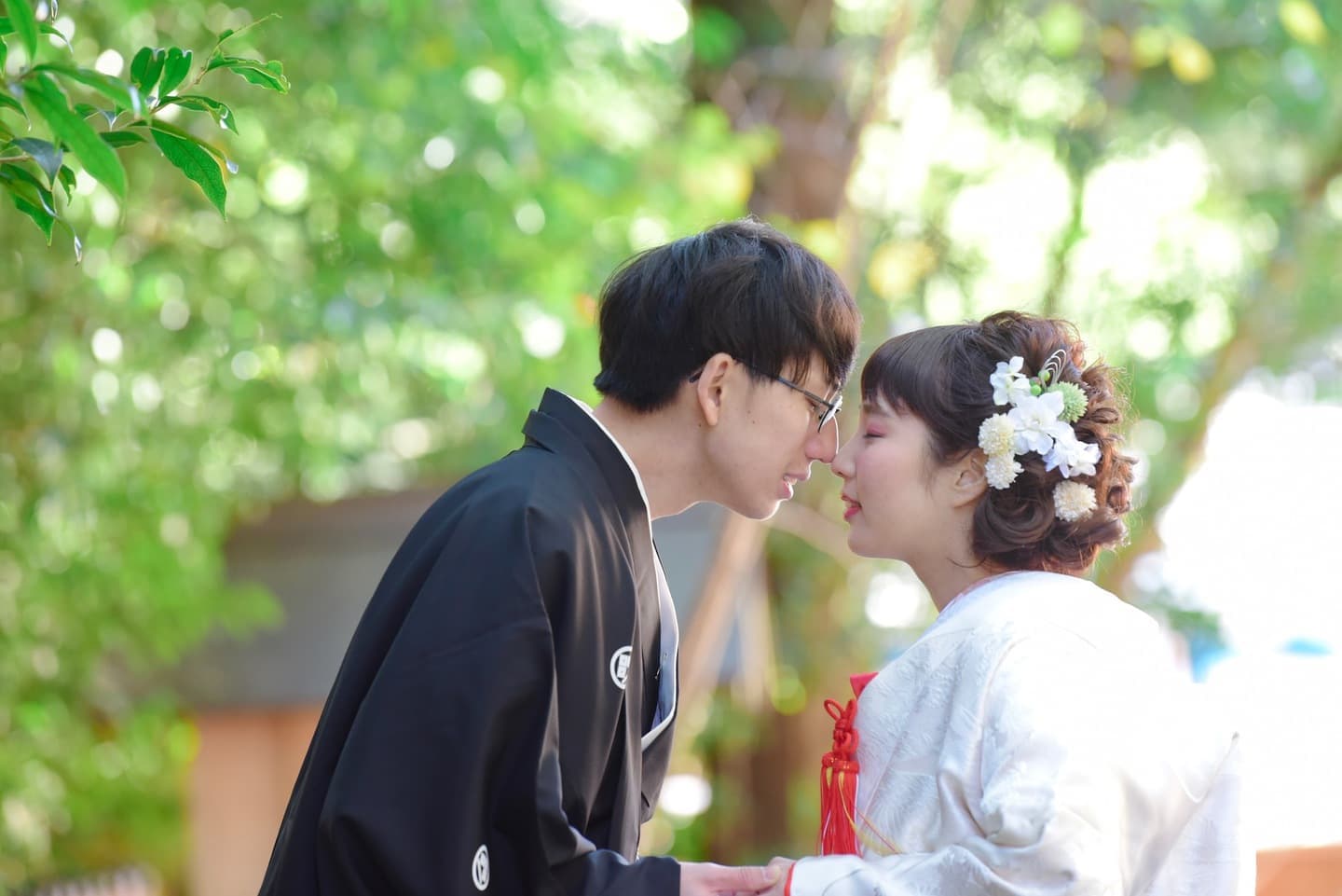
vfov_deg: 6.9
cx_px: 671
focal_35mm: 200
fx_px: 7457
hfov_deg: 10.3
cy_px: 448
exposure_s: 1/100
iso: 2000
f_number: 4
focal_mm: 200
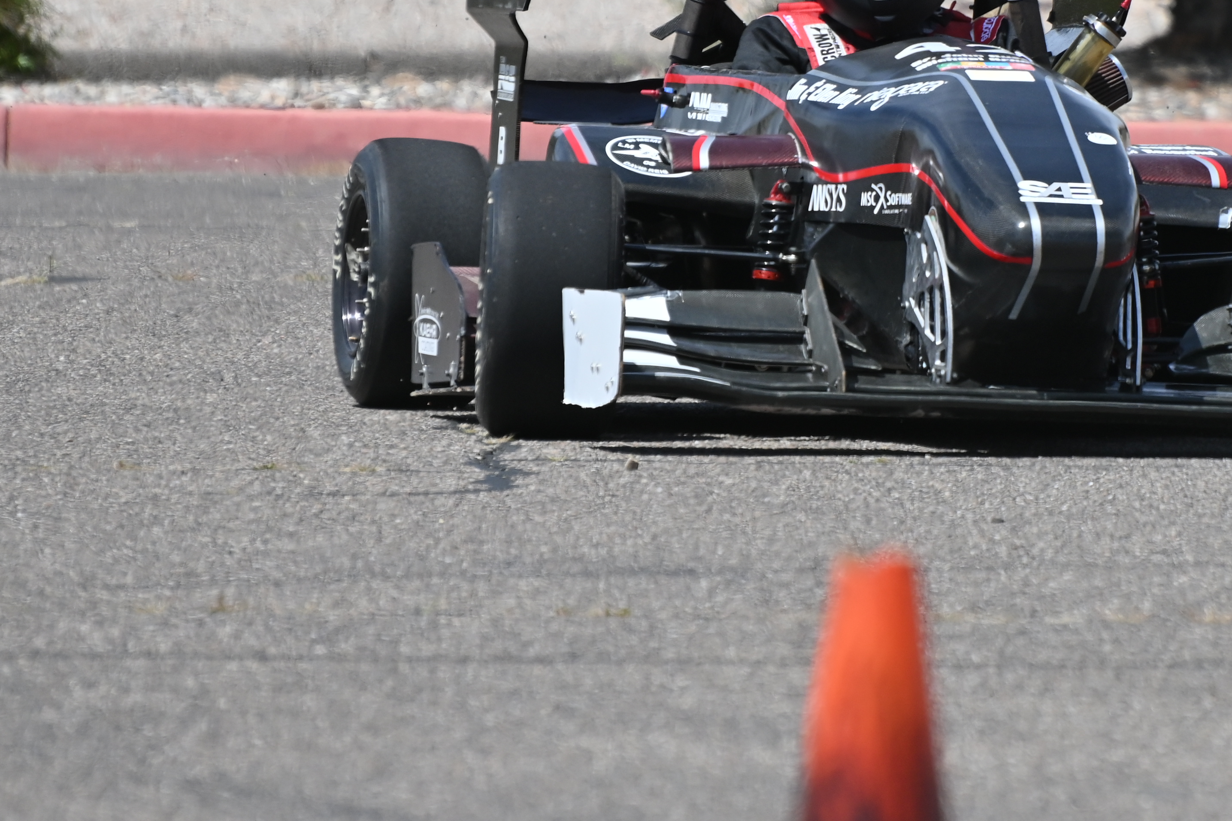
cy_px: 41
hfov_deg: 3.1
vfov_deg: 2.1
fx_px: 22893
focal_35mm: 669
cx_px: 1044
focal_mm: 230
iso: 200
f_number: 5.3
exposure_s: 1/2000
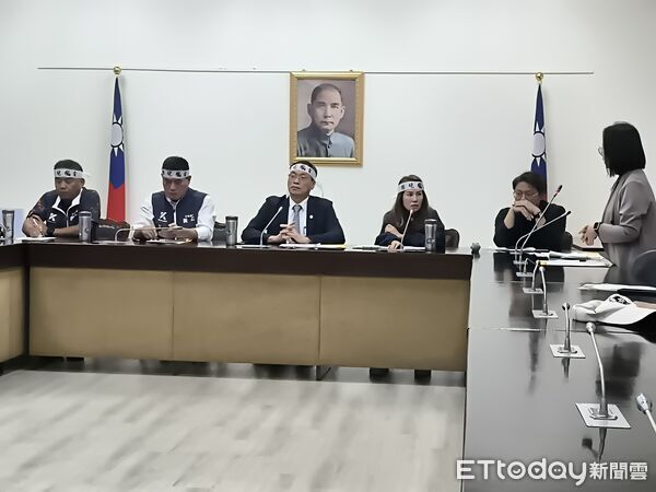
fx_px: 1232
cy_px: 246
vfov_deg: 22.6
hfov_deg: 29.8
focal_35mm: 65
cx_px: 328
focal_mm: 6.14
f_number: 1.65
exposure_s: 1/120
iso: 640
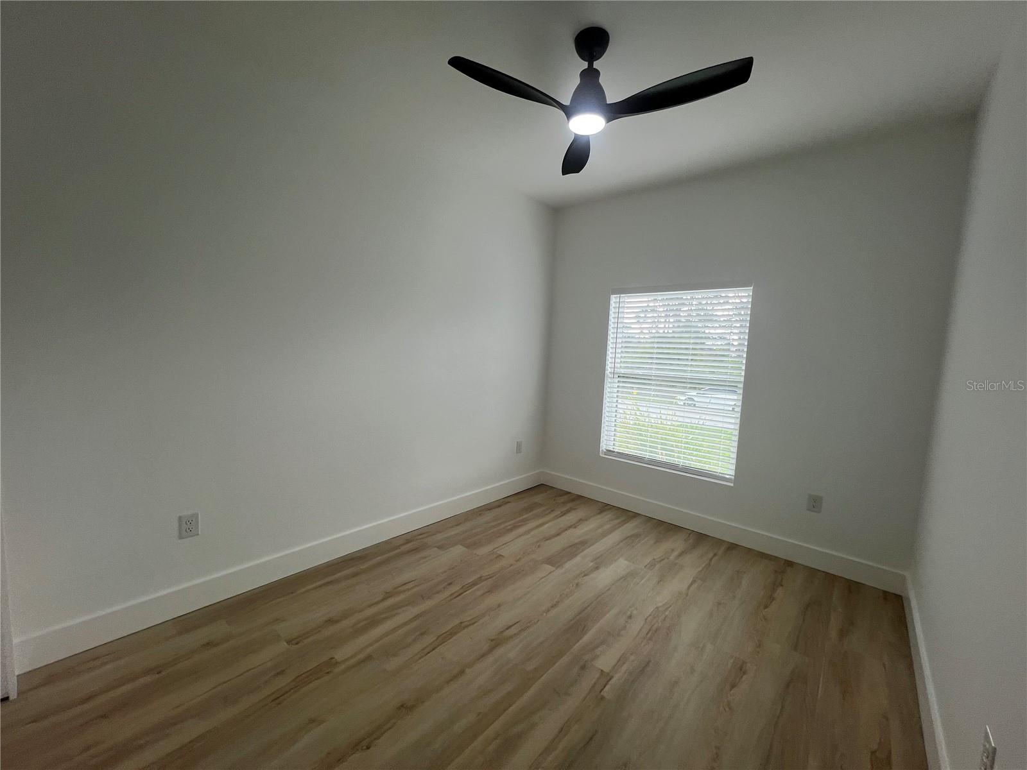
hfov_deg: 106.2
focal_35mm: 13
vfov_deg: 89.9
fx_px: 386
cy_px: 385
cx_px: 514
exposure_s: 1/120
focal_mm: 1.57
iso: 40
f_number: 1.8
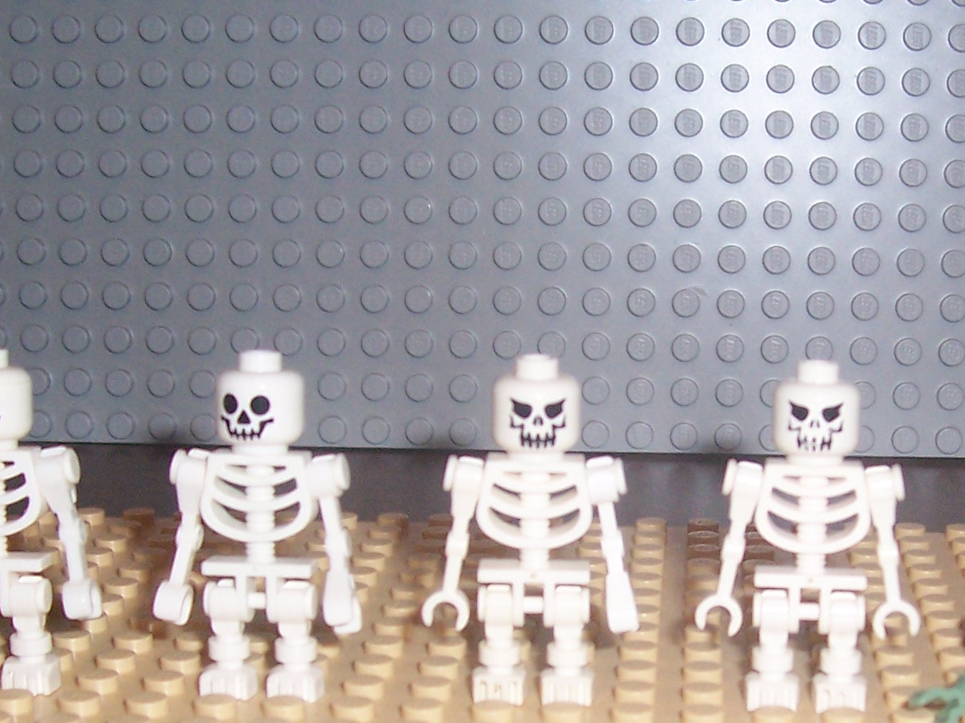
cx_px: 729
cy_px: 526
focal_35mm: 73
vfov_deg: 20.0
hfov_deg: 26.3
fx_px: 2035
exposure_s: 1/60
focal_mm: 5.6
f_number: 2.7
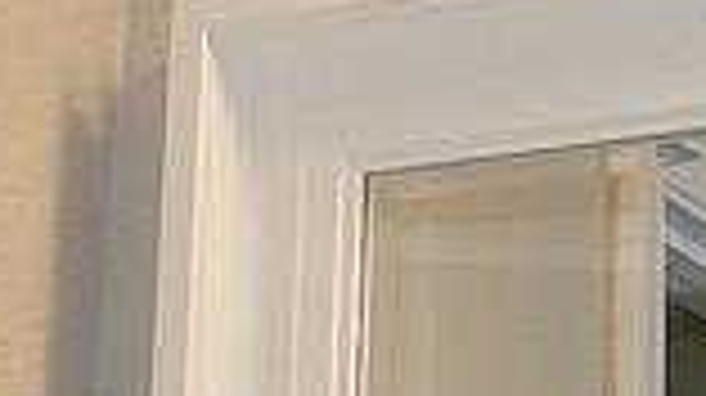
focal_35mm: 192
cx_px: 1052
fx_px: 3591
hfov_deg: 10.8
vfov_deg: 6.3
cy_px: 454
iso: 160
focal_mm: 20
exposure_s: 1/80
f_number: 5.6
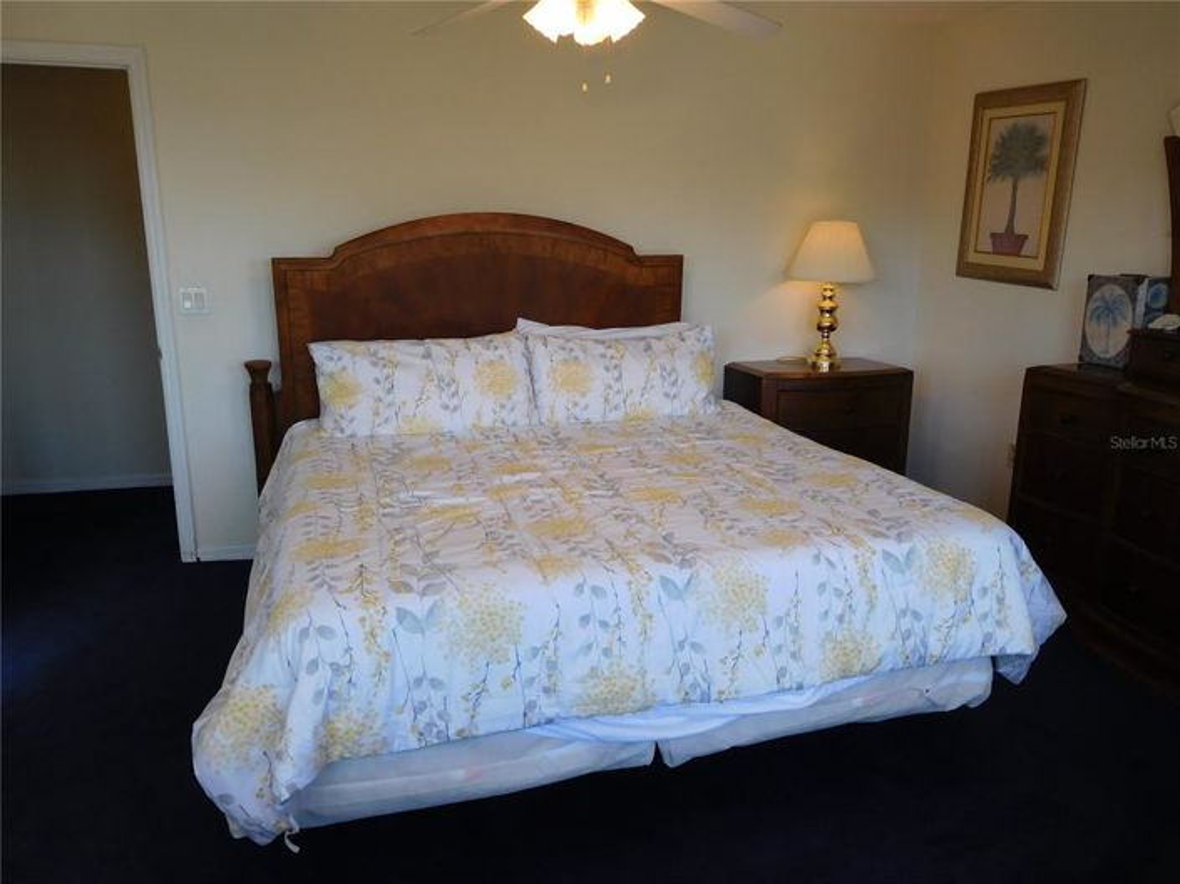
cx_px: 590
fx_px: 852
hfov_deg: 69.4
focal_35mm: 25
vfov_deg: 54.8
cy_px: 442
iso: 125
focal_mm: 4.5
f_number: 3.4
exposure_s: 1/160
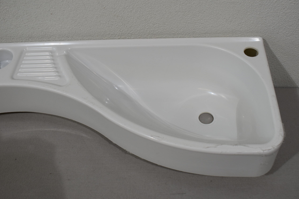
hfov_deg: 47.4
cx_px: 158
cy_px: 91
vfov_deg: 32.6
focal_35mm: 41
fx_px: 341
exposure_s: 1/125
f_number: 5.6
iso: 220
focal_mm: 24
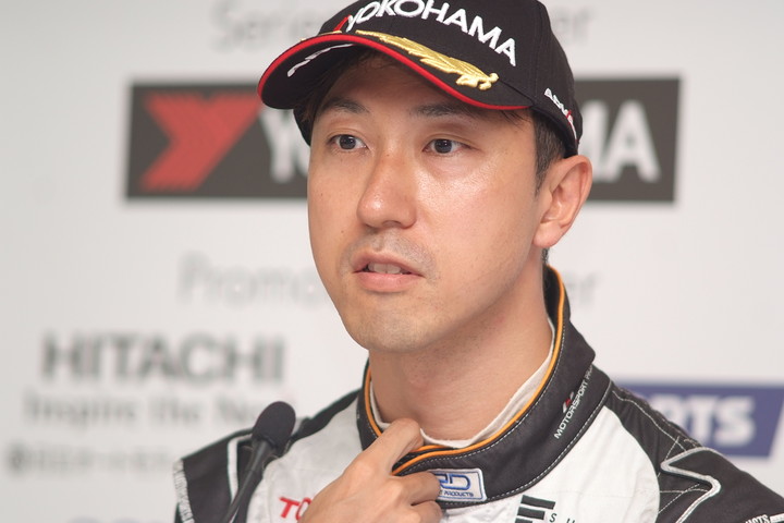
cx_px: 392
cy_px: 262
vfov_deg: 5.1
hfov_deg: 7.6
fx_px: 5880
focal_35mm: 270
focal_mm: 180
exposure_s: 1/250
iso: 400
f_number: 2.8
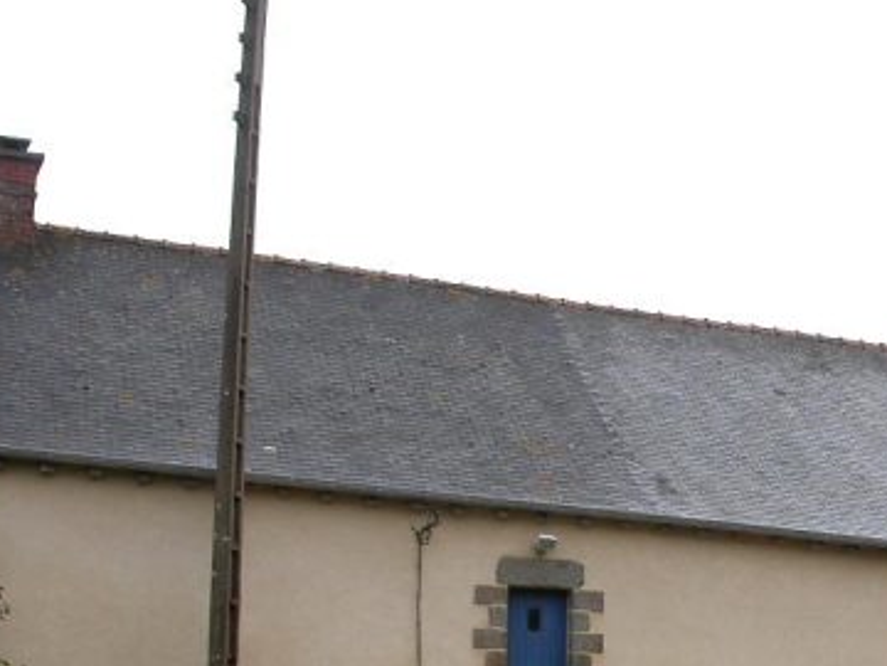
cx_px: 737
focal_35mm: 72
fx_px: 1845
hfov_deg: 26.4
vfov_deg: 20.1
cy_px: 590
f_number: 6
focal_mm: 7.85
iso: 100
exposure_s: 1/173
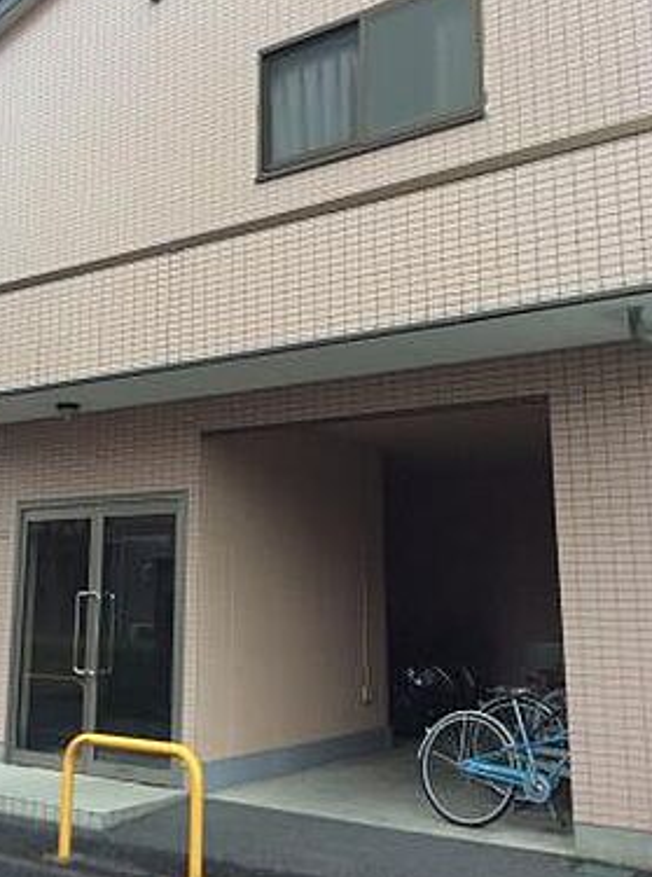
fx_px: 1035
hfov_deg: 34.8
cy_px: 386
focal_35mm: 41
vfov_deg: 45.8
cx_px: 252
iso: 64
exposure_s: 1/120
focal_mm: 3.3
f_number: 2.4
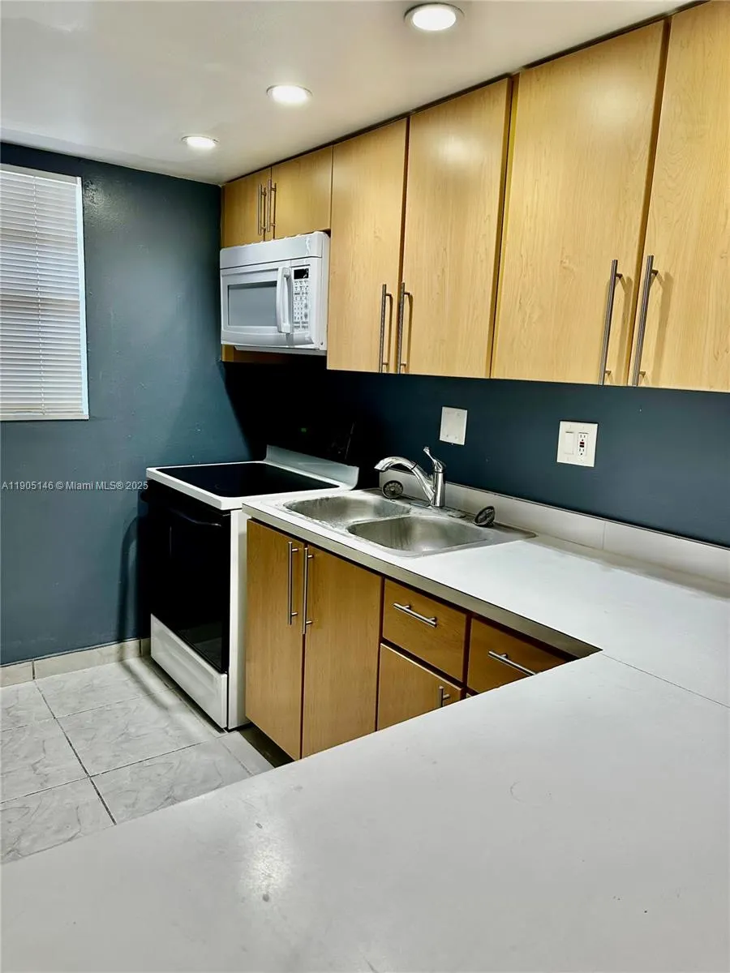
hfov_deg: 56.8
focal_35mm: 24
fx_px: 675
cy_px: 486
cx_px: 365
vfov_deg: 71.6
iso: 125
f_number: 1.78
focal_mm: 6.86
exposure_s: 1/120
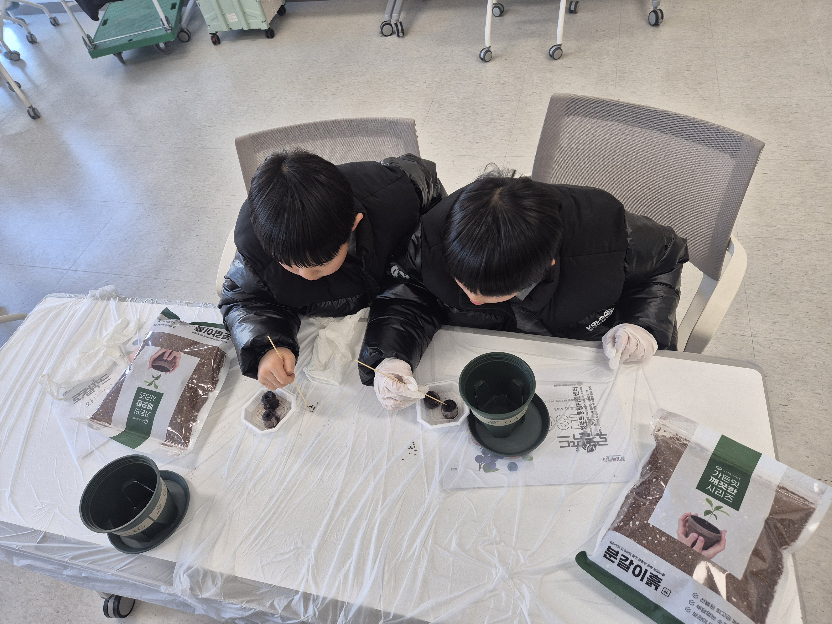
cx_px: 416
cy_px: 312
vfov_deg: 58.9
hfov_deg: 73.9
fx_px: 553
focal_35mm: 23
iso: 80
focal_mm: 5.4
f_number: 1.8
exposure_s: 1/120
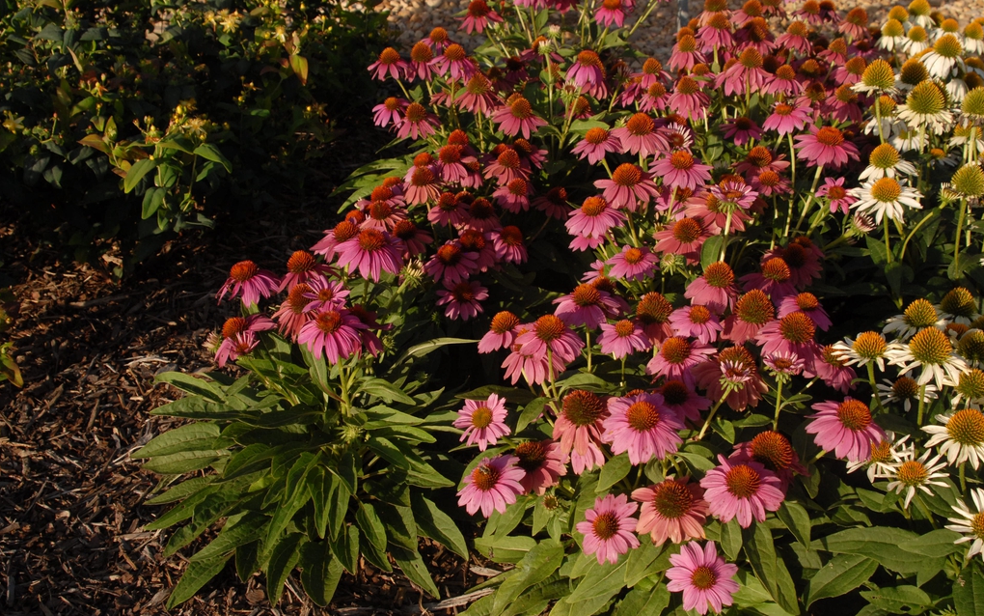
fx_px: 1153
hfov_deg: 46.2
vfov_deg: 29.9
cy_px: 304
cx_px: 491
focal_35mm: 43
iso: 400
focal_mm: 28
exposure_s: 1/320
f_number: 9
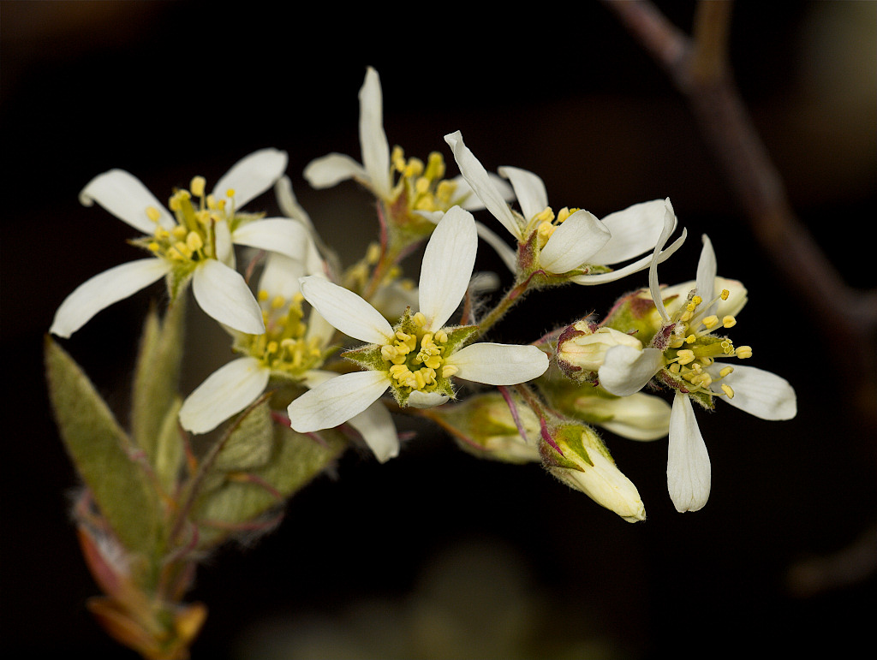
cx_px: 438
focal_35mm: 300
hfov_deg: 6.6
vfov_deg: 5.0
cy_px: 330
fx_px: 7611
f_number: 9
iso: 200
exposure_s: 1/250
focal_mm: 150
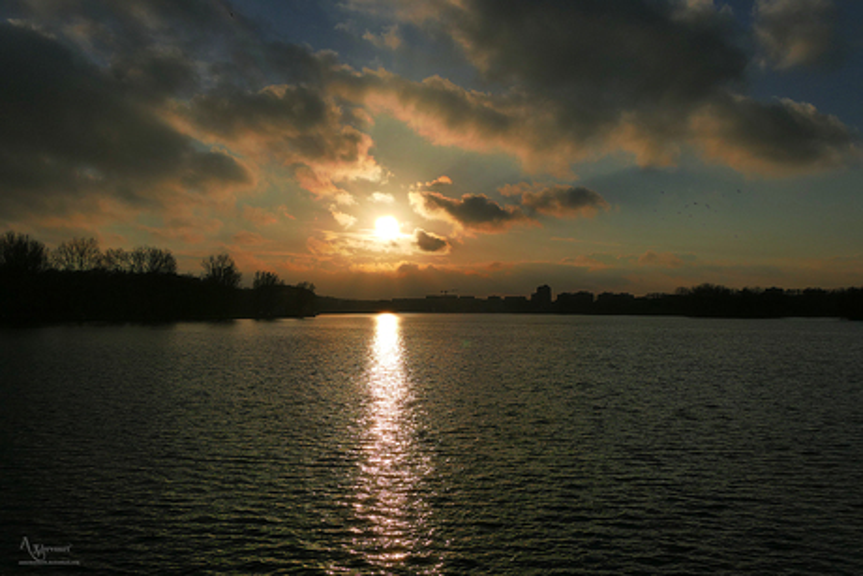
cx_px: 432
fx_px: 815
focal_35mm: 34
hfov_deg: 55.8
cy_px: 288
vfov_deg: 38.9
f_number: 4
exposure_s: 1/640
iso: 125
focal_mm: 12.4
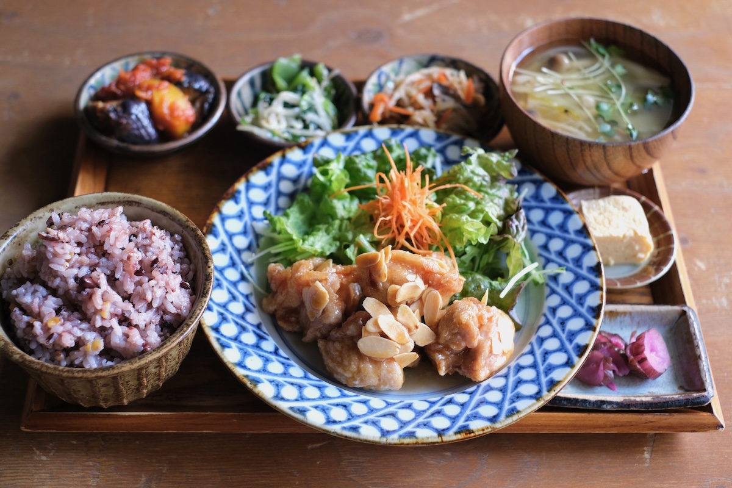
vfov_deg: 25.5
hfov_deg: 37.5
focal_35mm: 53
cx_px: 366
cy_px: 244
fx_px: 1078
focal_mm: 35
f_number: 3.2
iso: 800
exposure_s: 1/70
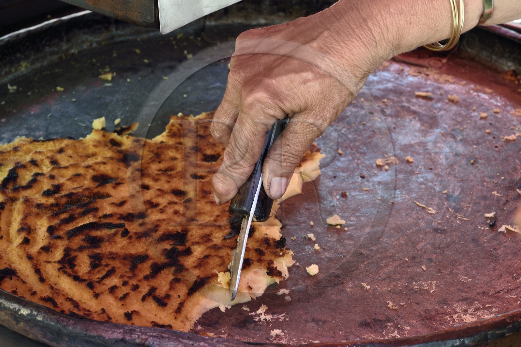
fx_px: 897
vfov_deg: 21.9
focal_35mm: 62
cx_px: 260
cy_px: 174
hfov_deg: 32.4
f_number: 14
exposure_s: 1/100
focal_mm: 62
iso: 800
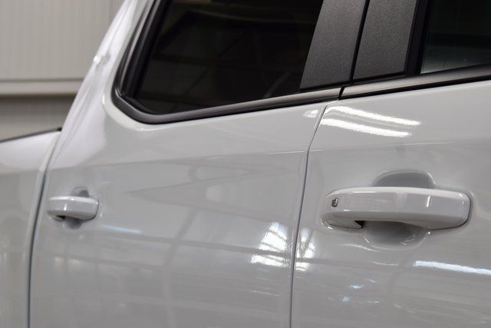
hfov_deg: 26.0
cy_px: 164
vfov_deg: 17.5
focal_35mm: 78
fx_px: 1064
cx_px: 246
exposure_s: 1/30
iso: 400
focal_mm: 52
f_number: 7.1
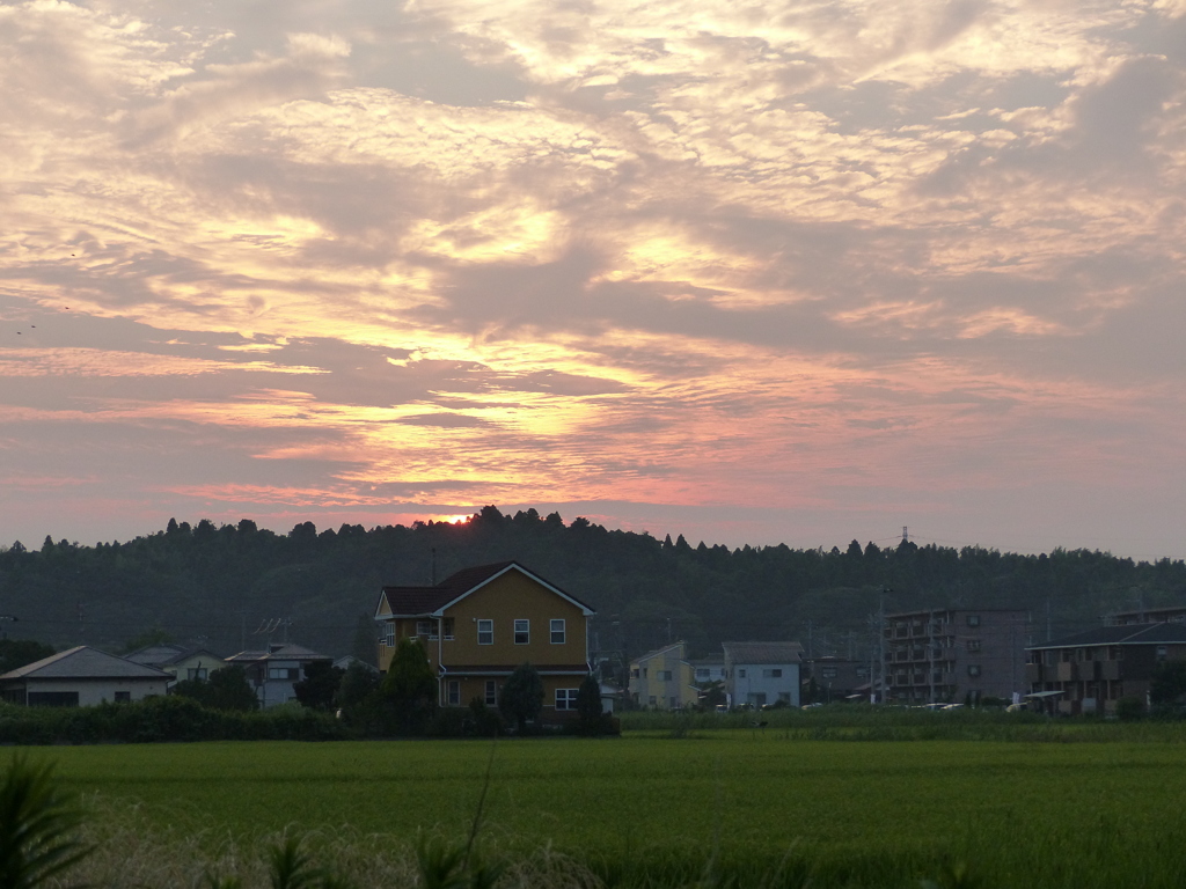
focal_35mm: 112
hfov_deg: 17.6
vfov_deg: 13.2
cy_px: 444
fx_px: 3837
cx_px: 593
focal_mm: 20.1
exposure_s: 1/800
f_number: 2.8
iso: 250
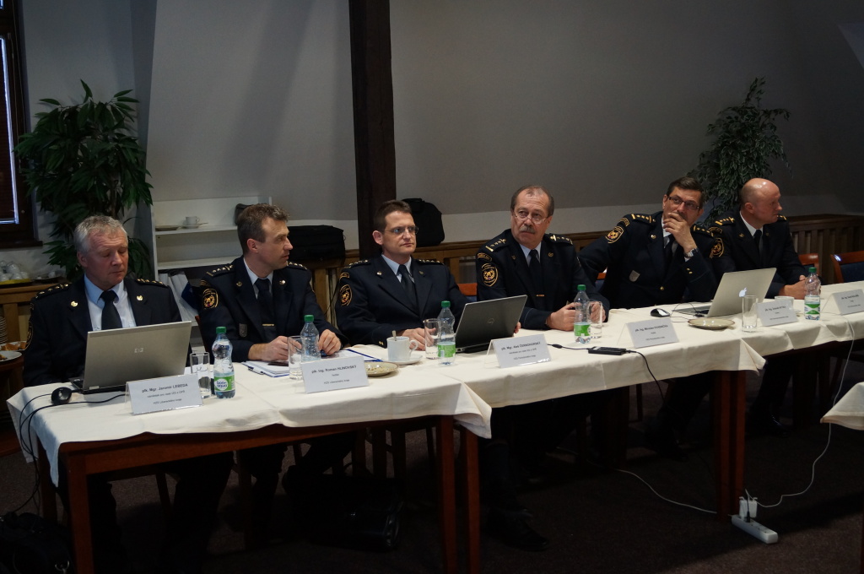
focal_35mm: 39
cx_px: 432
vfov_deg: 34.1
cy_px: 287
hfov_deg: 49.6
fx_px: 935
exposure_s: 1/60
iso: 1000
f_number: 4.5
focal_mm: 26
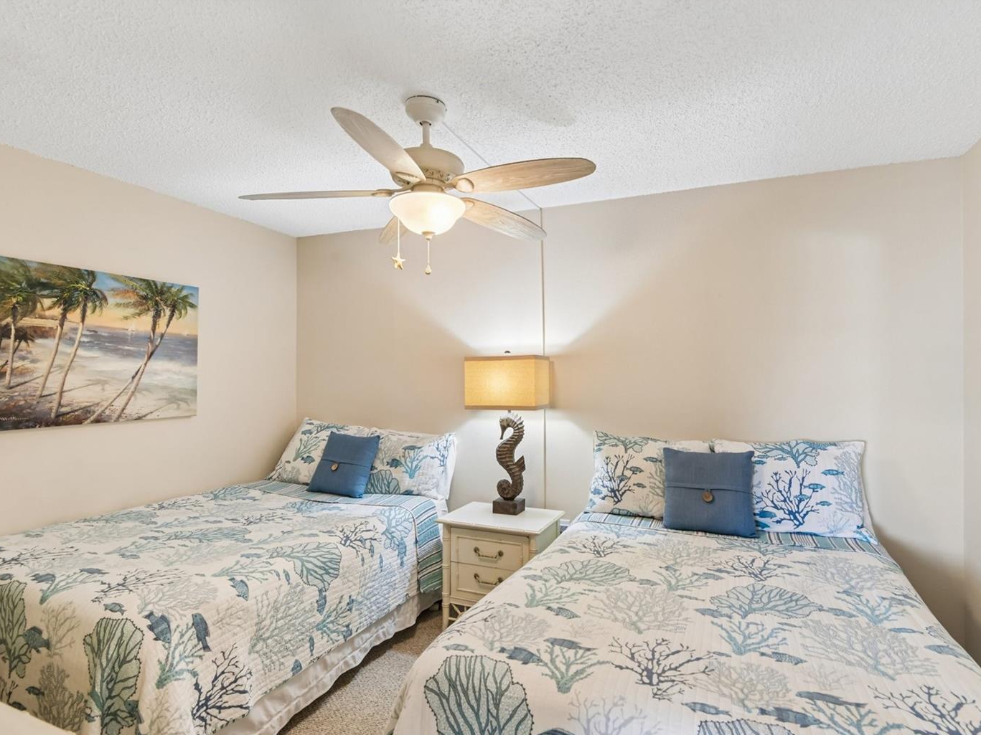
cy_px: 377
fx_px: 510
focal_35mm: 18
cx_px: 524
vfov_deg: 71.6
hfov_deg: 87.6
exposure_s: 1/6
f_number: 8
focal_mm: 16
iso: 400
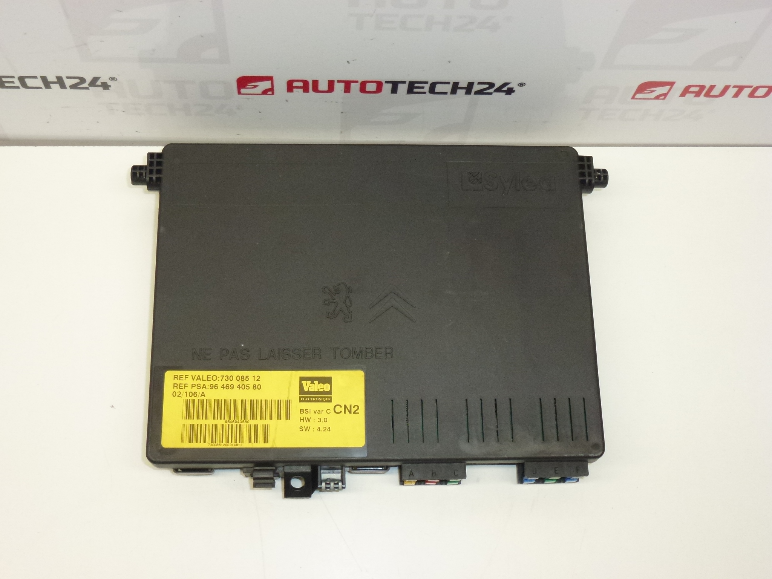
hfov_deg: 42.1
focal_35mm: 45
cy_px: 290
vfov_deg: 32.2
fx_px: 1004
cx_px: 386
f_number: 4
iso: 400
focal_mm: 8
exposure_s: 1/200
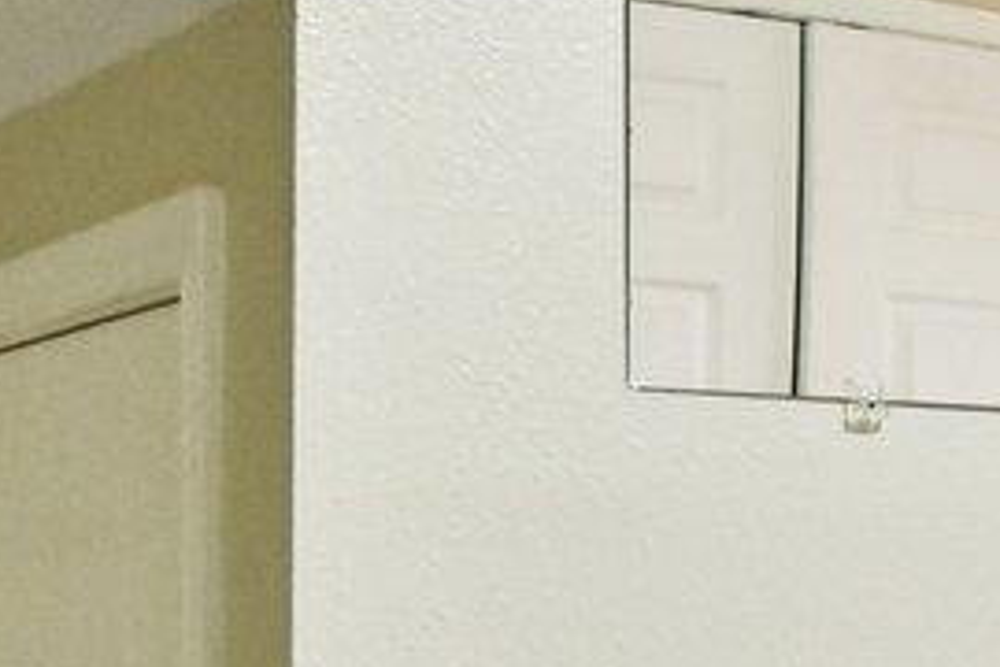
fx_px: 2944
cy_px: 665
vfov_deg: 12.8
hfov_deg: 16.9
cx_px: 1630
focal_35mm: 106
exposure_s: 1/15
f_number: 8
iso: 2000
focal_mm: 14
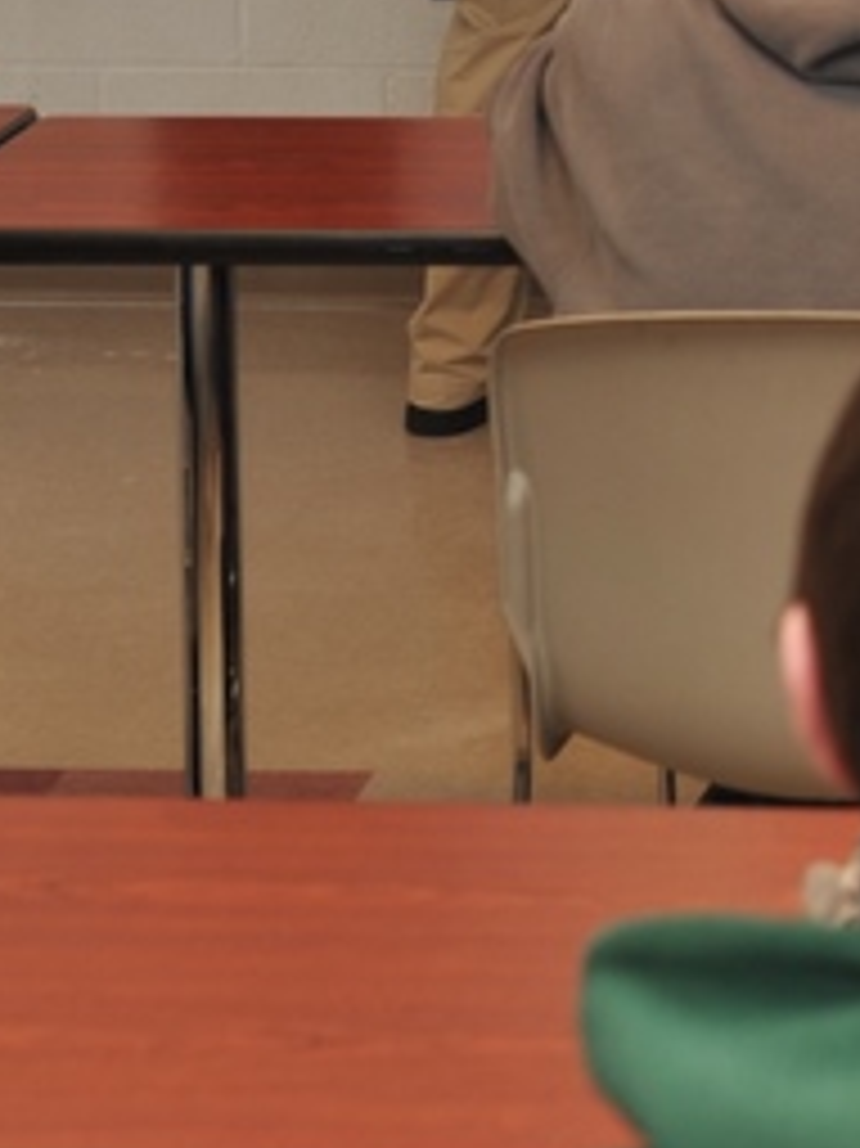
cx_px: 1355
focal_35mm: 143
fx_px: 4741
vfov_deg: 13.4
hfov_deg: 10.0
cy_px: -263
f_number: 5
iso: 320
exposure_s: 1/60
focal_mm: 38
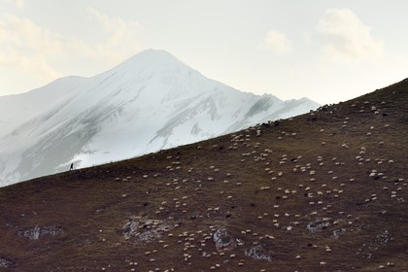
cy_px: 136
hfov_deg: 10.3
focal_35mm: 200
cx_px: 204
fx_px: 2266
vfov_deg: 6.9
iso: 200
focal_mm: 200
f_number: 10
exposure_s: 1/400
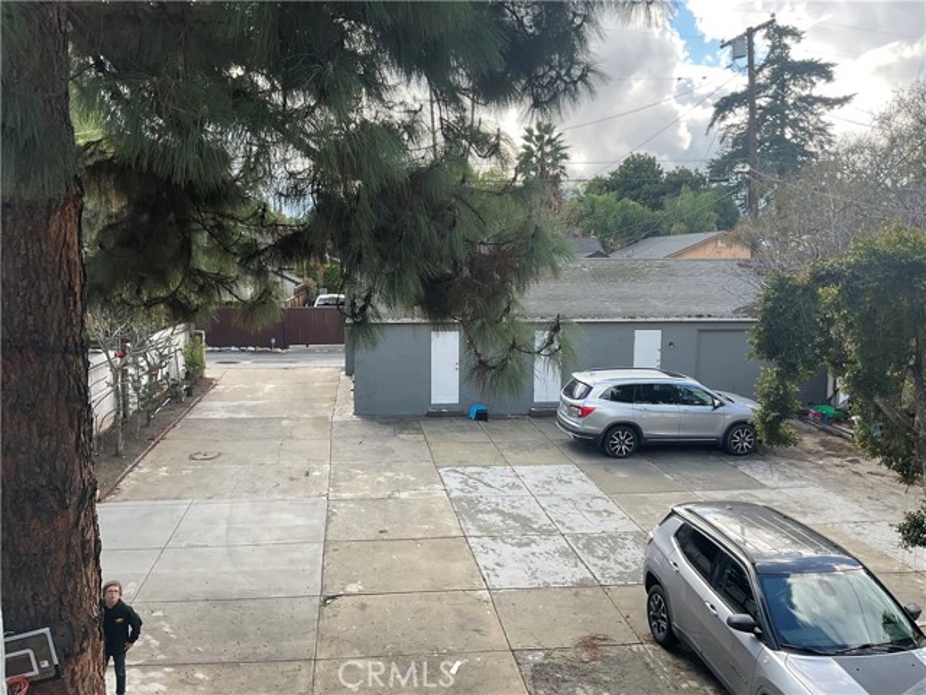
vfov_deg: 48.2
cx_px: 463
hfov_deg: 61.7
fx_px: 776
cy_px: 348
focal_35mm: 29
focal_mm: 3
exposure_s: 1/303
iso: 16
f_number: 1.8
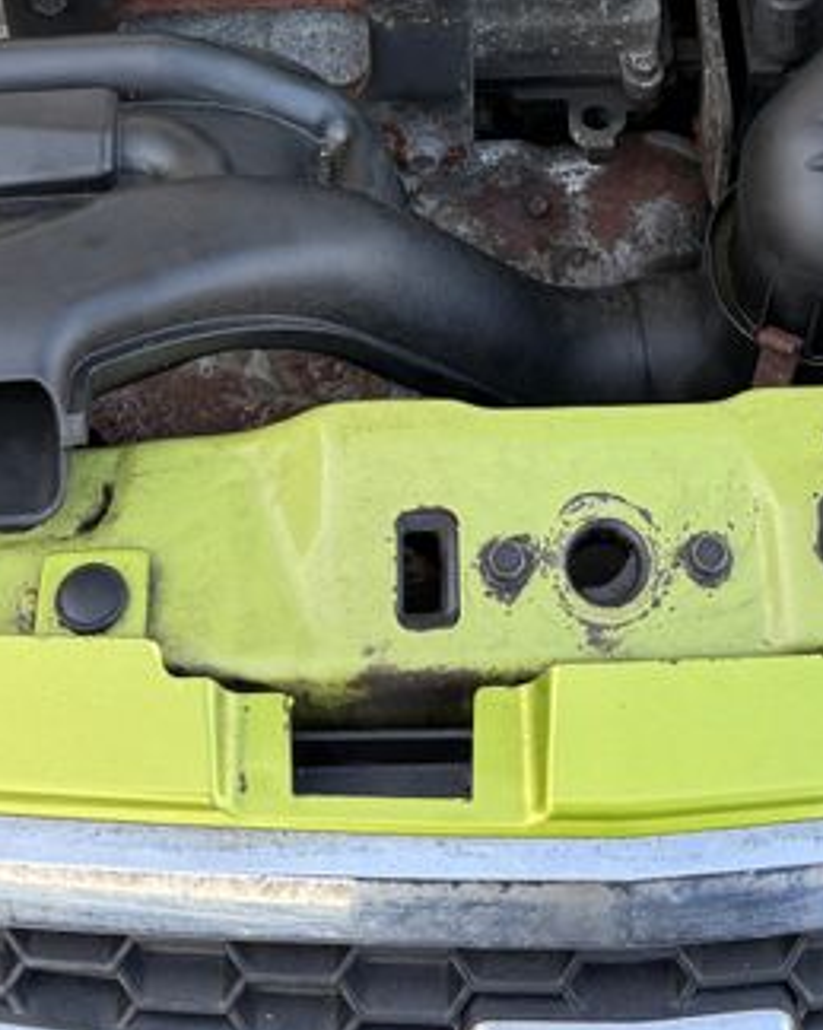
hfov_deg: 20.7
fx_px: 2254
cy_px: -156
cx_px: 499
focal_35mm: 74
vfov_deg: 23.8
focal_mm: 6.76
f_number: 1.78
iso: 100
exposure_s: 1/222
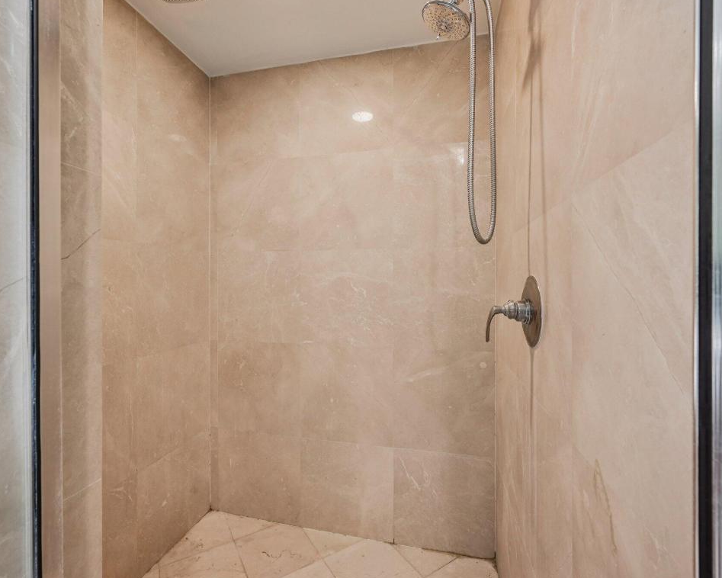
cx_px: 352
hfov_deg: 93.1
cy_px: 288
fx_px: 342
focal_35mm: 16
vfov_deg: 80.4
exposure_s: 1/10
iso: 800
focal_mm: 14
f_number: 8
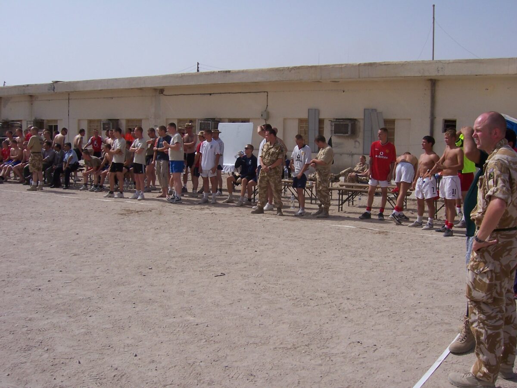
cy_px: 194
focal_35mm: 36
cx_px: 258
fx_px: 538
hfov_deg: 51.4
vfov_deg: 39.7
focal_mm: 6
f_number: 4.8
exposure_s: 1/1000
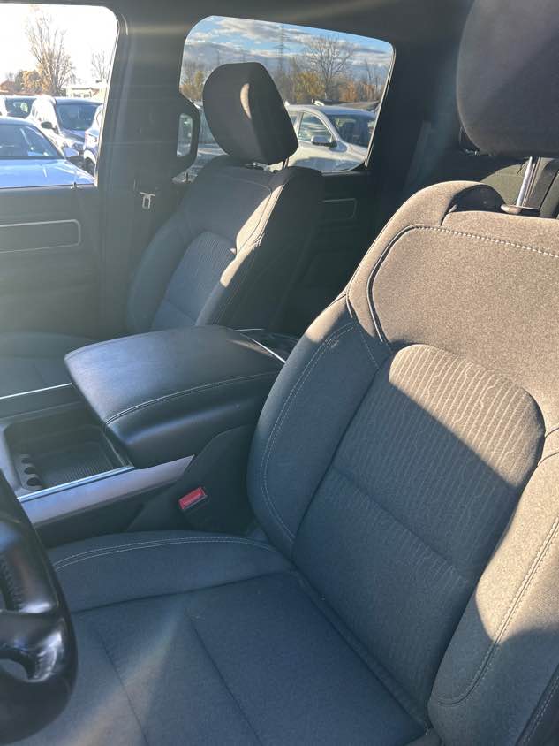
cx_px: 280
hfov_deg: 53.1
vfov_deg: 67.3
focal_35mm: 26
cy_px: 373
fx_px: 560
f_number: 1.5
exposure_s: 1/234
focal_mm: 5.7
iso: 40
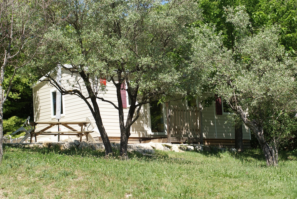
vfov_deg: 13.1
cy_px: 100
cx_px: 148
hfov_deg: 19.4
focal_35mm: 105
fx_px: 867
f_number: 7.1
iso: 100
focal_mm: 70
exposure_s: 1/160
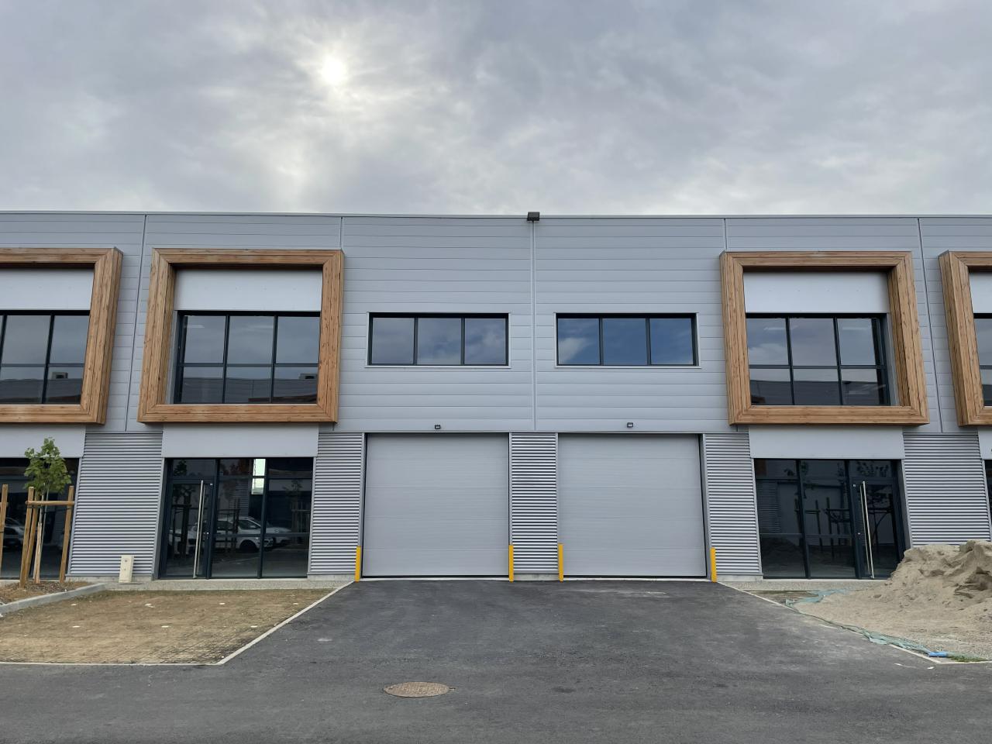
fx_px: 745
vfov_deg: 53.1
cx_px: 496
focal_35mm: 26
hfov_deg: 67.3
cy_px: 372
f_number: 1.6
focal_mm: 4.2
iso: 32
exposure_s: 1/3040
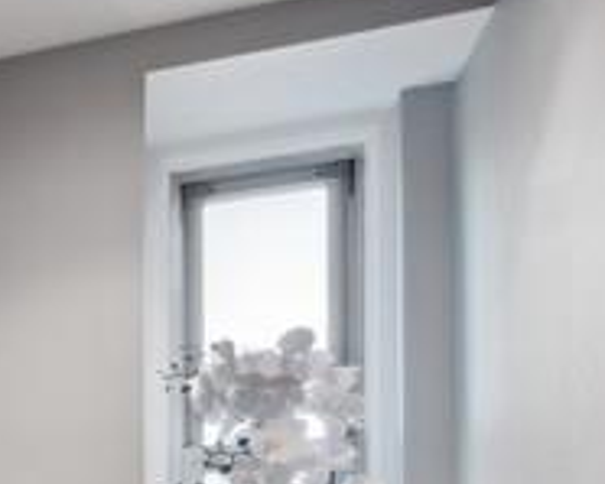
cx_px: -800
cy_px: 666
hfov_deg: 15.4
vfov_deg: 18.3
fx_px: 1379
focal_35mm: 77
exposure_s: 1/7
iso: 320
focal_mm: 11
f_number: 9
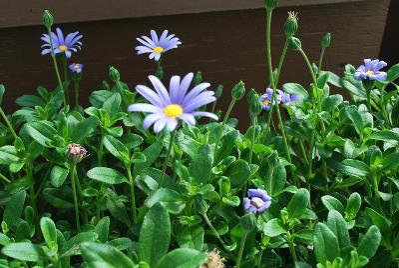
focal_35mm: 42
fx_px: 466
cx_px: 200
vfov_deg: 32.0
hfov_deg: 46.3
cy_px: 134
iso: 125
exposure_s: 1/60
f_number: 8
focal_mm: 28
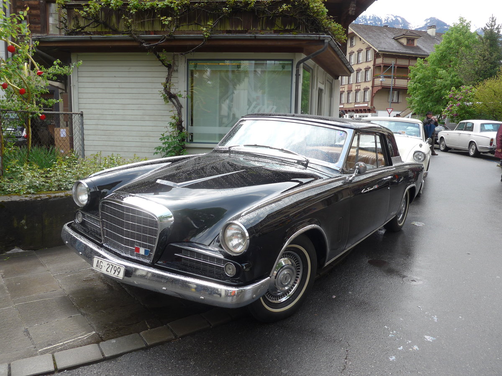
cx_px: 251
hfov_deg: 61.7
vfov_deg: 48.2
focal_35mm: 29
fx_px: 421
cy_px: 188
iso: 80
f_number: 2.8
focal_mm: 6
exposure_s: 1/400
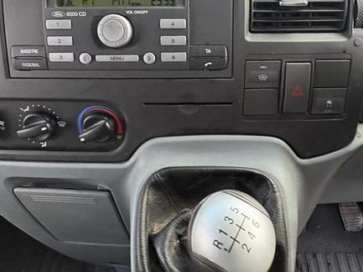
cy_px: 76
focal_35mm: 29
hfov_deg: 61.6
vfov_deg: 46.8
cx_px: 194
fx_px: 304
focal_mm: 2.22
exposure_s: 1/99
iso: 160
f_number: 2.2
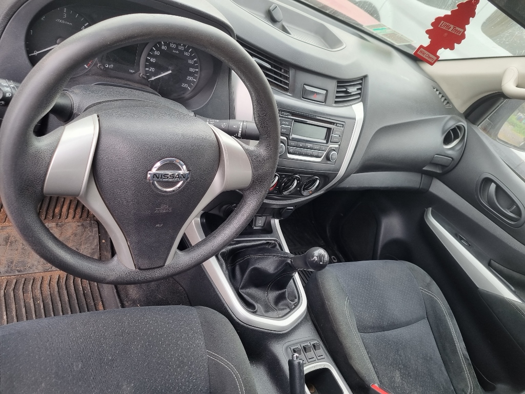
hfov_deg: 67.3
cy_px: 197
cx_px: 262
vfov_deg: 53.1
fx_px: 394
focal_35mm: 26
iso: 50
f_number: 1.8
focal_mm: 5.4
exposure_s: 1/166
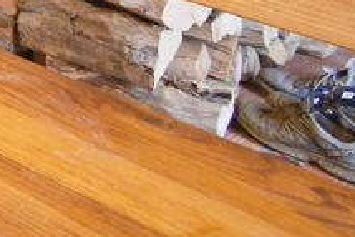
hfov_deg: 13.9
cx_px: -552
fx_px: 829
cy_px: -305
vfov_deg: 13.0
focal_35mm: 84
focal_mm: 10
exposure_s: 1/25
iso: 720
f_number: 4.5
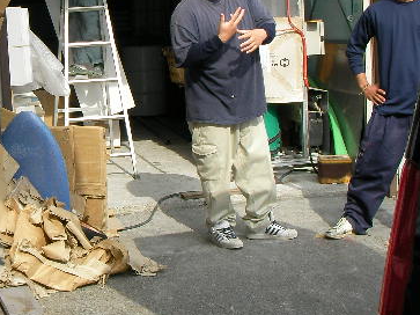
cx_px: 69
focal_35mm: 67
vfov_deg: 21.8
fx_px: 813
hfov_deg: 28.2
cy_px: 108
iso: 50
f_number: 3.5
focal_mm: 6.3
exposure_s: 1/379
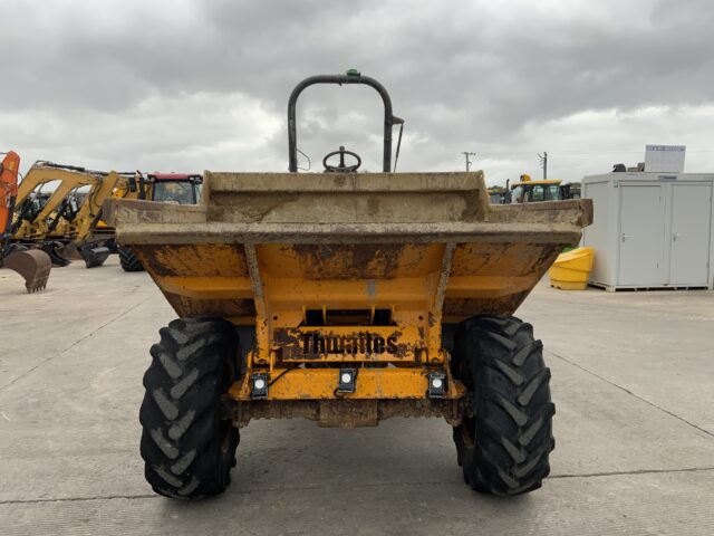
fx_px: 598
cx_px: 357
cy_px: 268
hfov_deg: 61.7
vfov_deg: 48.2
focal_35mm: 29
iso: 16
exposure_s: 1/229
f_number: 1.8
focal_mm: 3
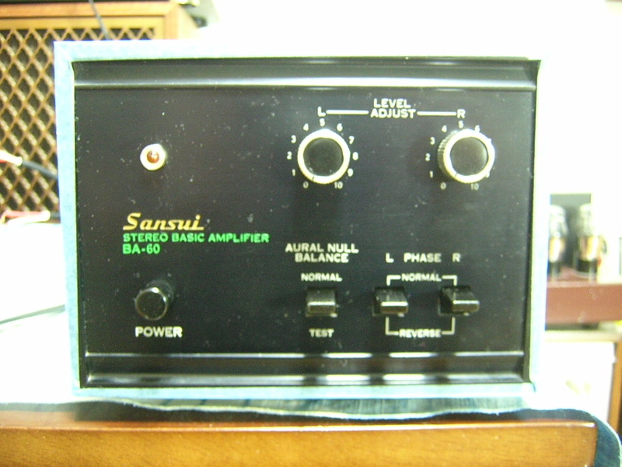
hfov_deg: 51.4
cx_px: 311
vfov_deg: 39.7
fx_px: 647
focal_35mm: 36
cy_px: 234
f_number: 2.6
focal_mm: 4.7
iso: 400
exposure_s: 1/1.4
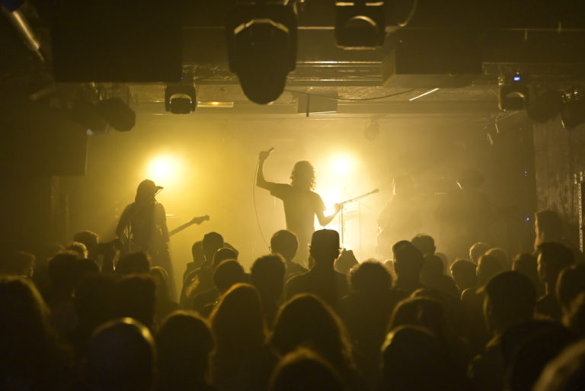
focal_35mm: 54
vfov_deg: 25.1
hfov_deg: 36.9
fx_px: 878
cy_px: 196
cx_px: 292
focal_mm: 54
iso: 2500
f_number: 2.8
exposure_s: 1/200
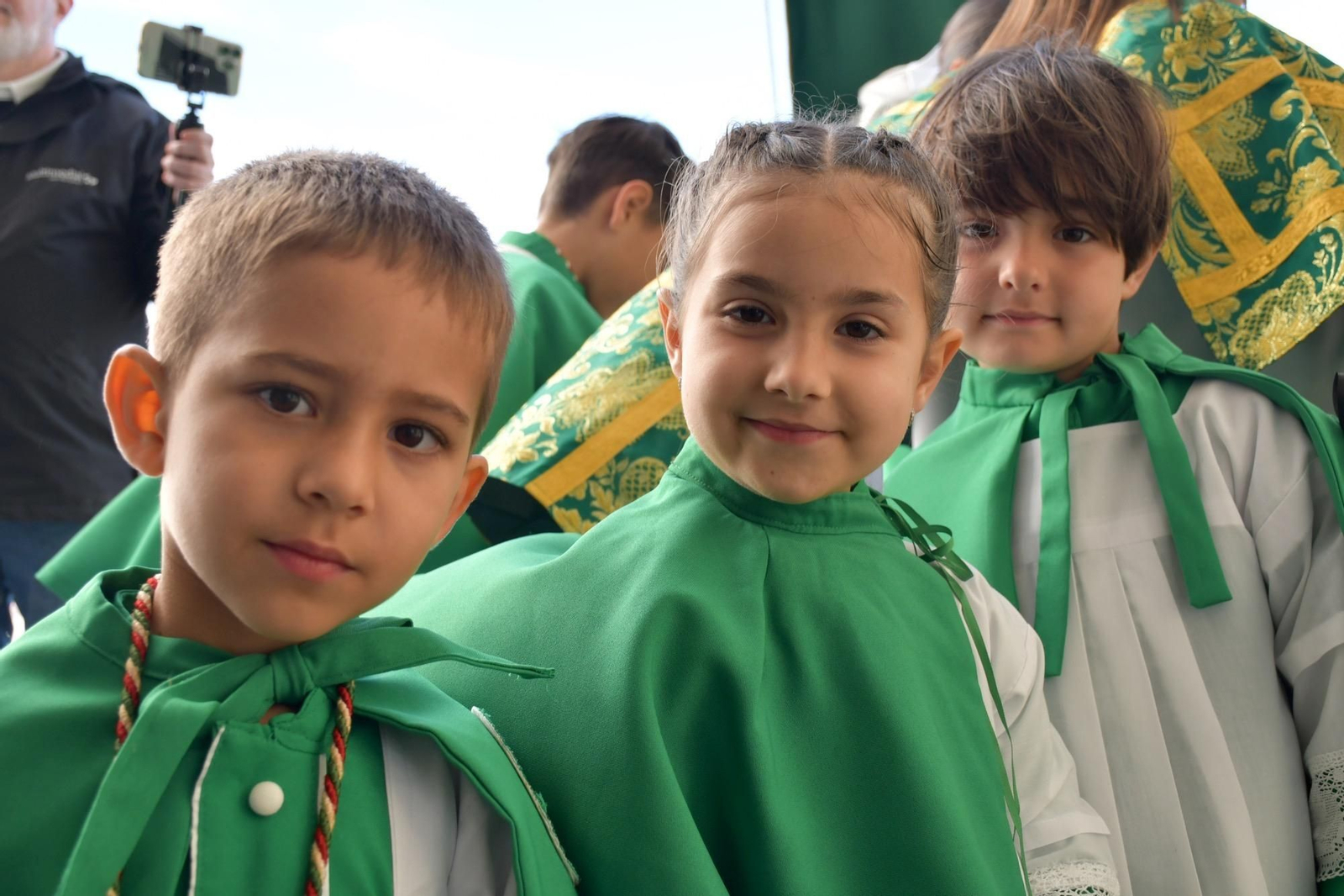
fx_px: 1493
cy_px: 448
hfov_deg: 48.5
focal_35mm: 40
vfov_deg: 33.4
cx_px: 672
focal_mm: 27
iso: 400
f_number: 5.6
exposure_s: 1/250
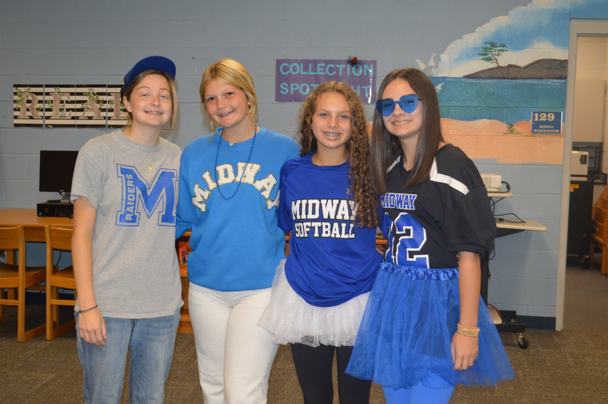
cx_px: 304
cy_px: 202
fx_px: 810
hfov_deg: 41.1
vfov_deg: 28.0
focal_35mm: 48
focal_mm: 32
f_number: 4.8
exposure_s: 1/60
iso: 560
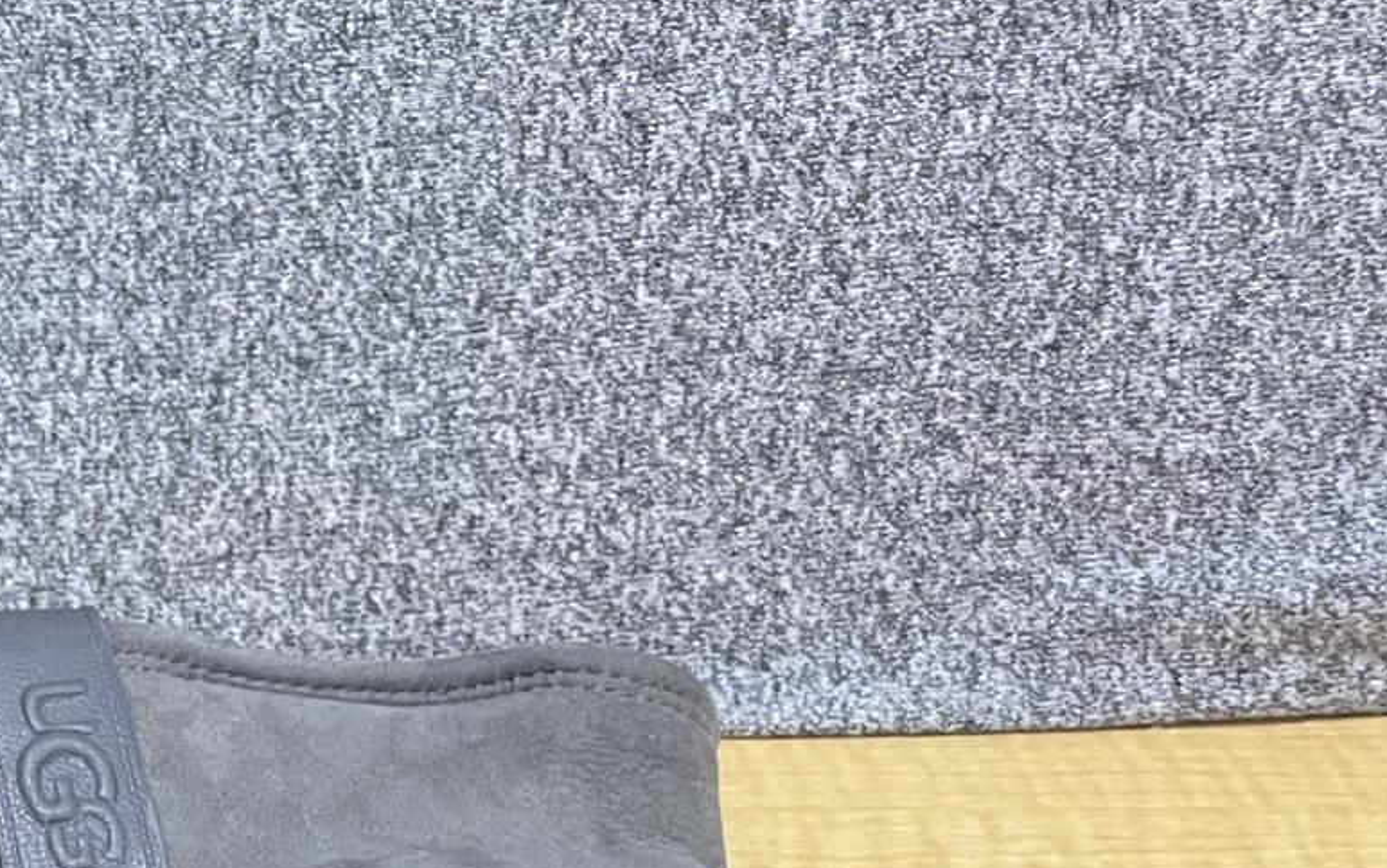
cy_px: 936
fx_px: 5180
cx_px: -214
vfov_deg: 9.5
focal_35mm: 137
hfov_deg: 14.8
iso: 200
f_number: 2
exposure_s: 1/69
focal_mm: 6
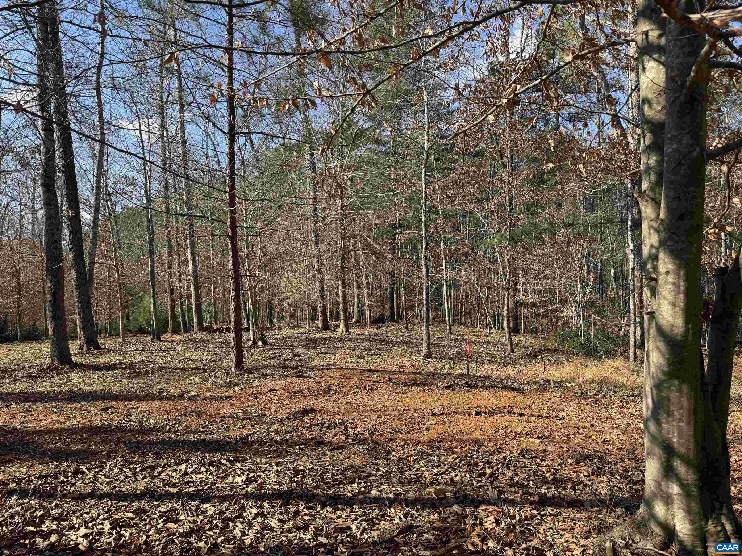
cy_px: 278
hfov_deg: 71.6
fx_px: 514
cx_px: 371
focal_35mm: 24
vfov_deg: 56.8
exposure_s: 1/1678
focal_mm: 6.76
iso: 80
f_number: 1.78
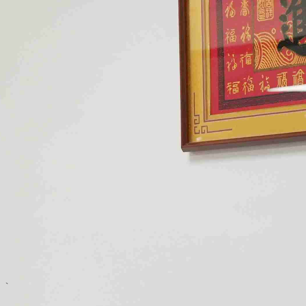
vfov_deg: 8.5
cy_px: 553
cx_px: -82
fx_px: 1970
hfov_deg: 8.8
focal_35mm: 197
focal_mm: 35
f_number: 4
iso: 1250
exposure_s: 1/160
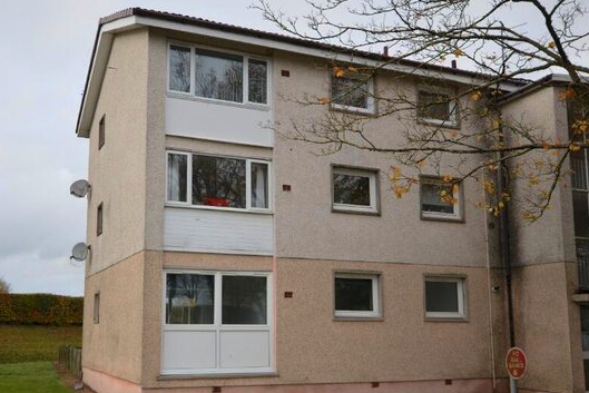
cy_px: 246
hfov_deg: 50.8
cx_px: 242
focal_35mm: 38
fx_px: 616
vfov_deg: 35.2
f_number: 5.6
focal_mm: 19
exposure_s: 1/160
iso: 100
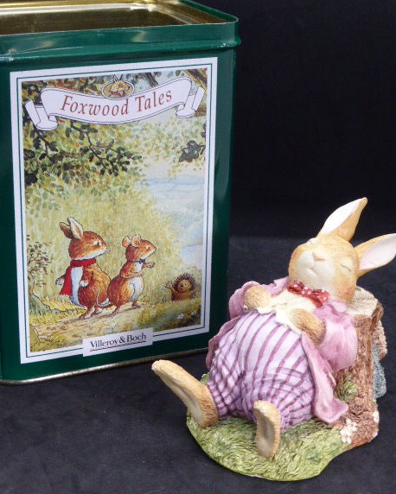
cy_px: 227
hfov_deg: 21.6
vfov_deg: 26.8
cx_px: 201
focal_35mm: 71
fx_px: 1040
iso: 400
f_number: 4.8
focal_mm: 11
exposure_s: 1/40
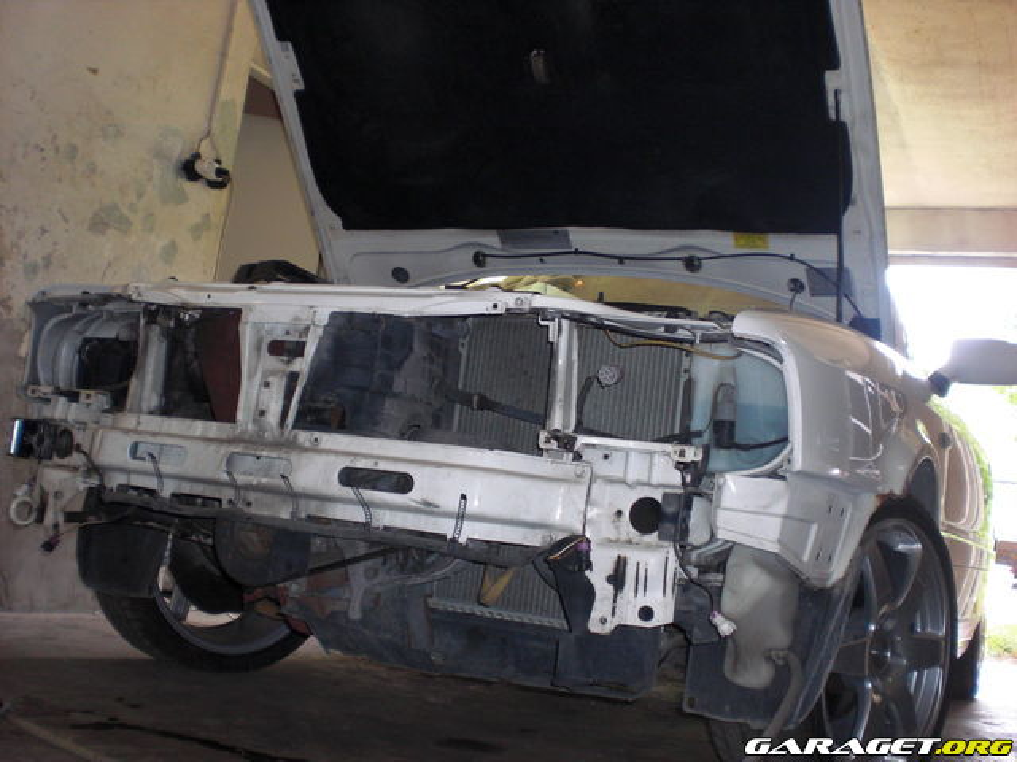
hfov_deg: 49.0
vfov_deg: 37.7
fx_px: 1116
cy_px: 381
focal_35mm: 38
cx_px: 508
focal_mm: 6.3
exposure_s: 1/60
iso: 200
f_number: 3.1
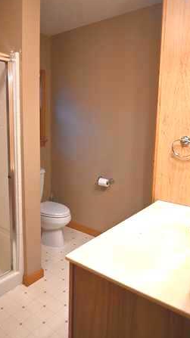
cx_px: 76
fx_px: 242
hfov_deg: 42.6
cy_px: 160
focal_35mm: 27
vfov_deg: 69.8
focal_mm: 16
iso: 1600
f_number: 3.5
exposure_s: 1/125
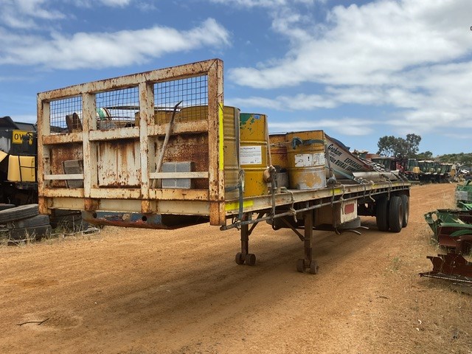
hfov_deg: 61.7
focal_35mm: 29
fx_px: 395
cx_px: 236
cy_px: 177
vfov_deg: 48.2
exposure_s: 1/2227
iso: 16
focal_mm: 3
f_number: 1.8
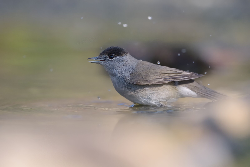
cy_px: 84
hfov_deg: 3.4
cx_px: 125
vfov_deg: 2.3
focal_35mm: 600
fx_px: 4166
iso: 2000
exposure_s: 1/800
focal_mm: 600
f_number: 5
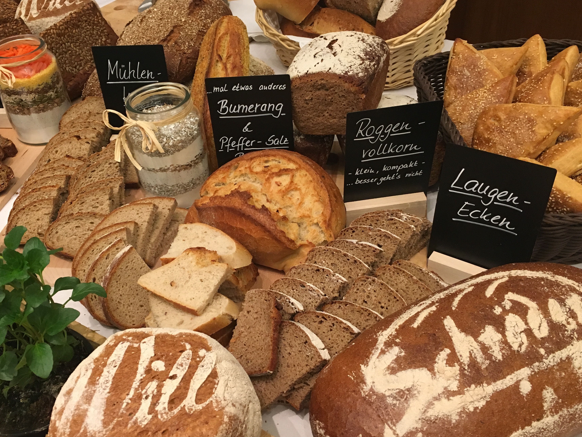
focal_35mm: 34
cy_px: 239
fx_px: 572
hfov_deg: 53.9
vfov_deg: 41.7
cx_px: 266
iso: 160
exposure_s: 1/33
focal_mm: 4.15
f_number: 2.2
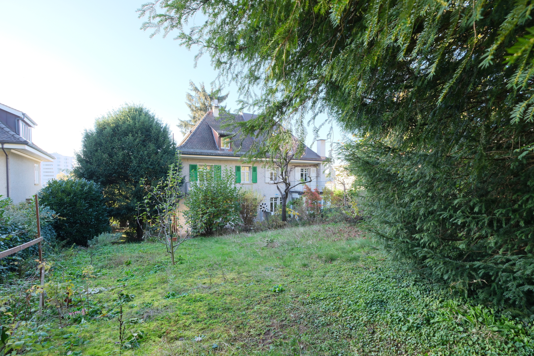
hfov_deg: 96.7
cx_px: 276
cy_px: 188
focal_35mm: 16
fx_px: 237
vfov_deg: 73.7
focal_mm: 10
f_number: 4
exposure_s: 1/26
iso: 125
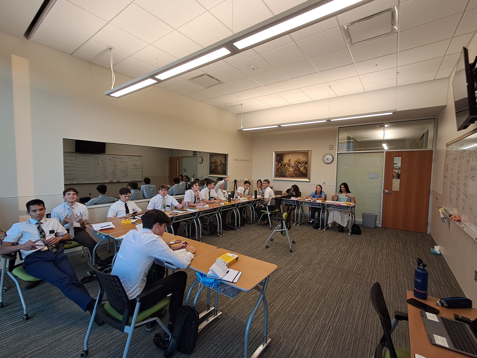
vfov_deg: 78.1
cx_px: 238
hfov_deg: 94.5
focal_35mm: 16
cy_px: 179
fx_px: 220
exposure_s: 1/40
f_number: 2.2
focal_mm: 1.64
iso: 64
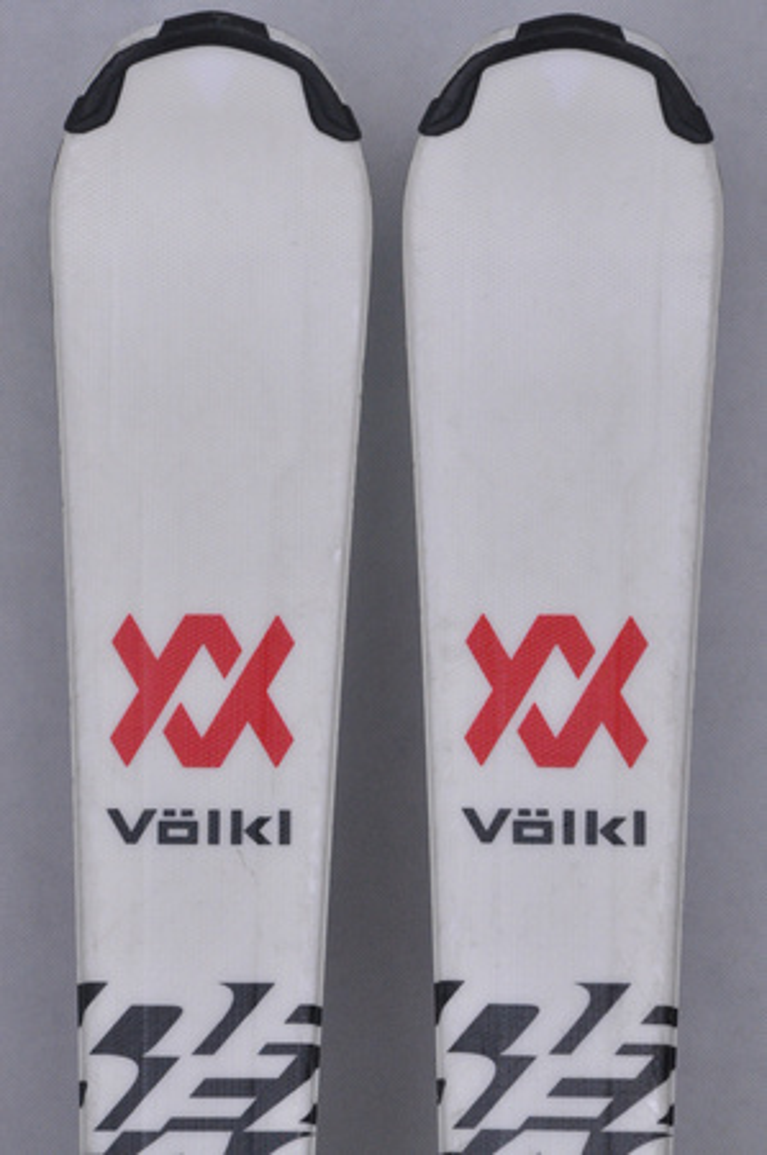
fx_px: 5045
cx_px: 384
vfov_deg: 13.1
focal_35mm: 158
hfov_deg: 8.7
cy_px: 578
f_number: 11
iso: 3200
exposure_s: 1/125
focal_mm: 105
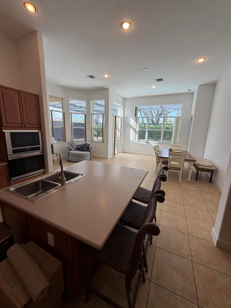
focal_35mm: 14
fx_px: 125
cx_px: 116
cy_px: 154
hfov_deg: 85.7
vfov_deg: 102.1
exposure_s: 1/121
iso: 80
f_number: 2.2
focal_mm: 2.22
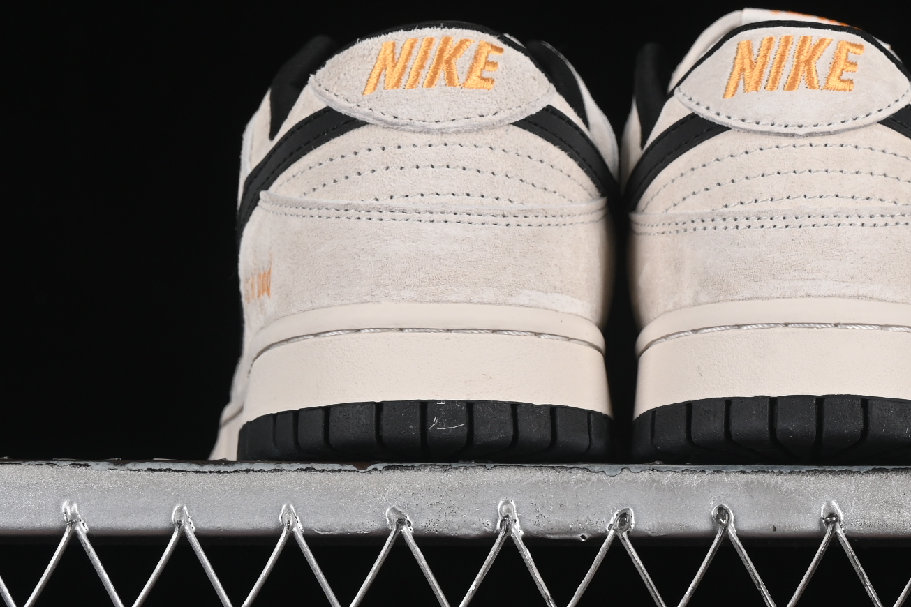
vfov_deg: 8.5
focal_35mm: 160
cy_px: 62
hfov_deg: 12.8
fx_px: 4049
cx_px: 633
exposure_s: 1/80
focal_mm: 50
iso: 160
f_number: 8
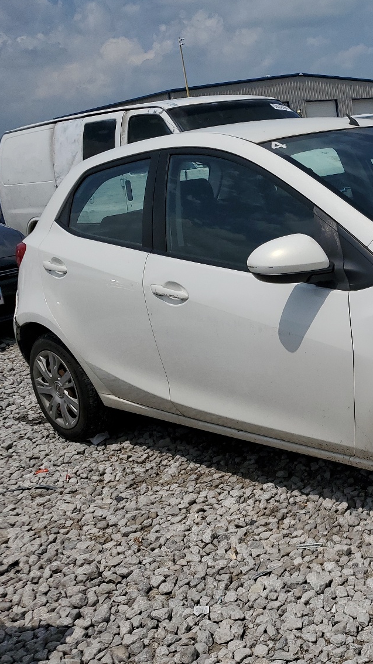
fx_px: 704
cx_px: 406
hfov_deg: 27.3
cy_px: 344
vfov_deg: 50.5
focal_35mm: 40
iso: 52
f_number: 1.5
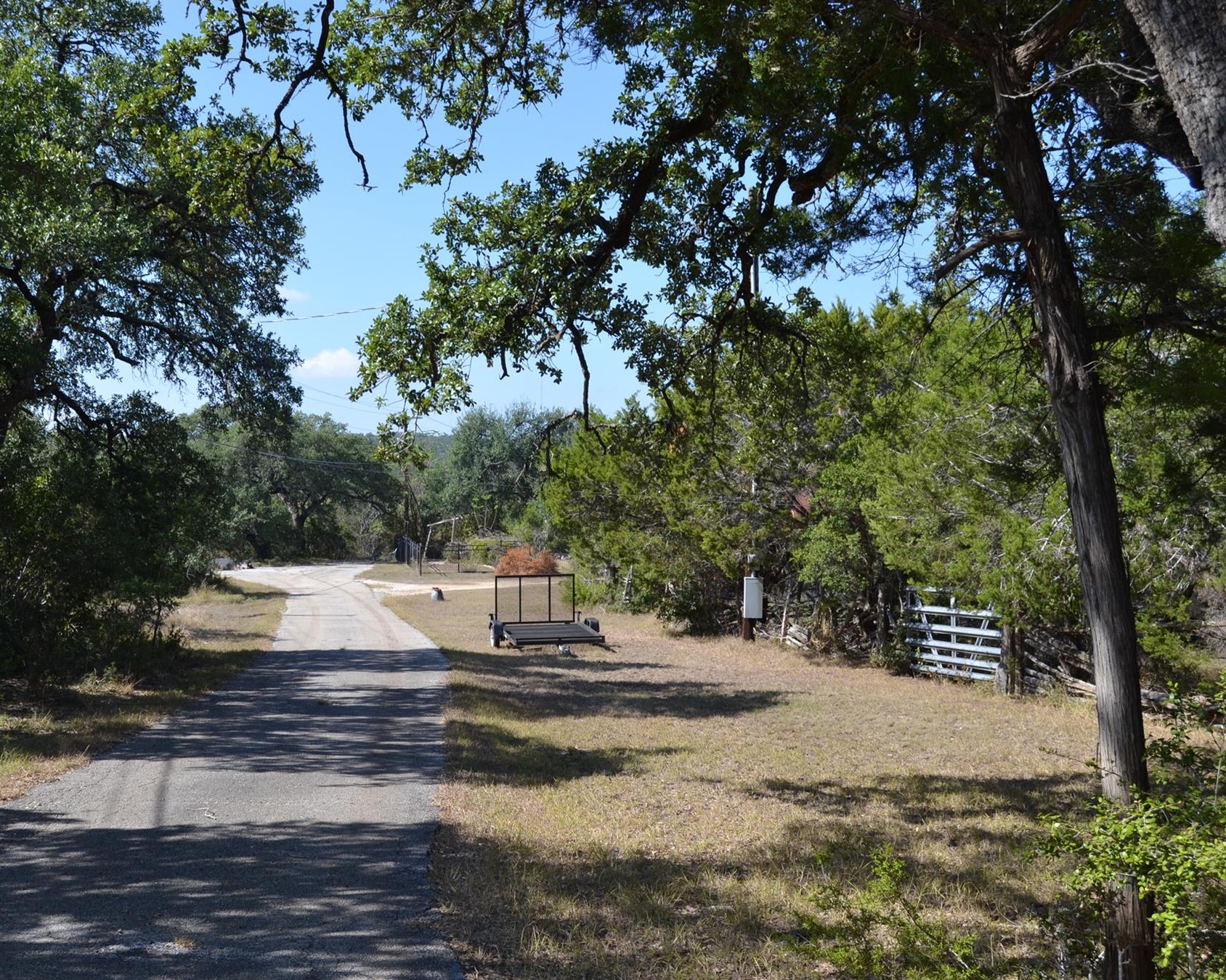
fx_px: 1488
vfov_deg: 36.5
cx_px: 495
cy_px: 494
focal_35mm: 41
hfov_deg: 44.6
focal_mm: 24
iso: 100
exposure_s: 1/200
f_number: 7.1
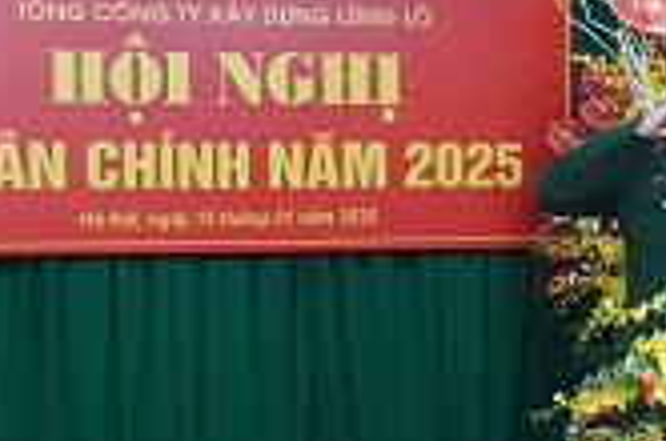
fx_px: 2072
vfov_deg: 12.2
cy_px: 200
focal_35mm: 112
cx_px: 329
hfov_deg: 18.3
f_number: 5
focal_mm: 31
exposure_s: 1/160
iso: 5000
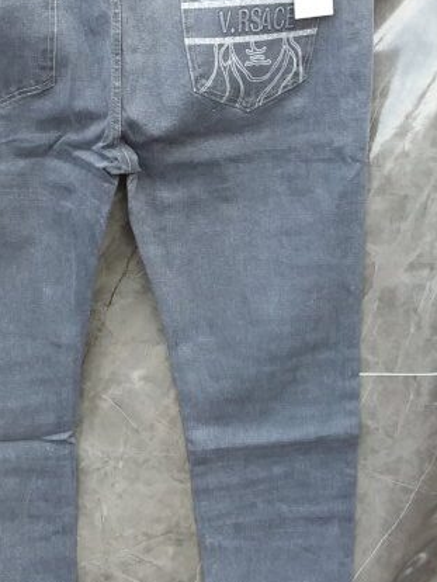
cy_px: 246
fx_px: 723
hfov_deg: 33.3
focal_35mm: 43
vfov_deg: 43.7
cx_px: 144
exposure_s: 1/169
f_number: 1.9
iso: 40
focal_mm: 2.91
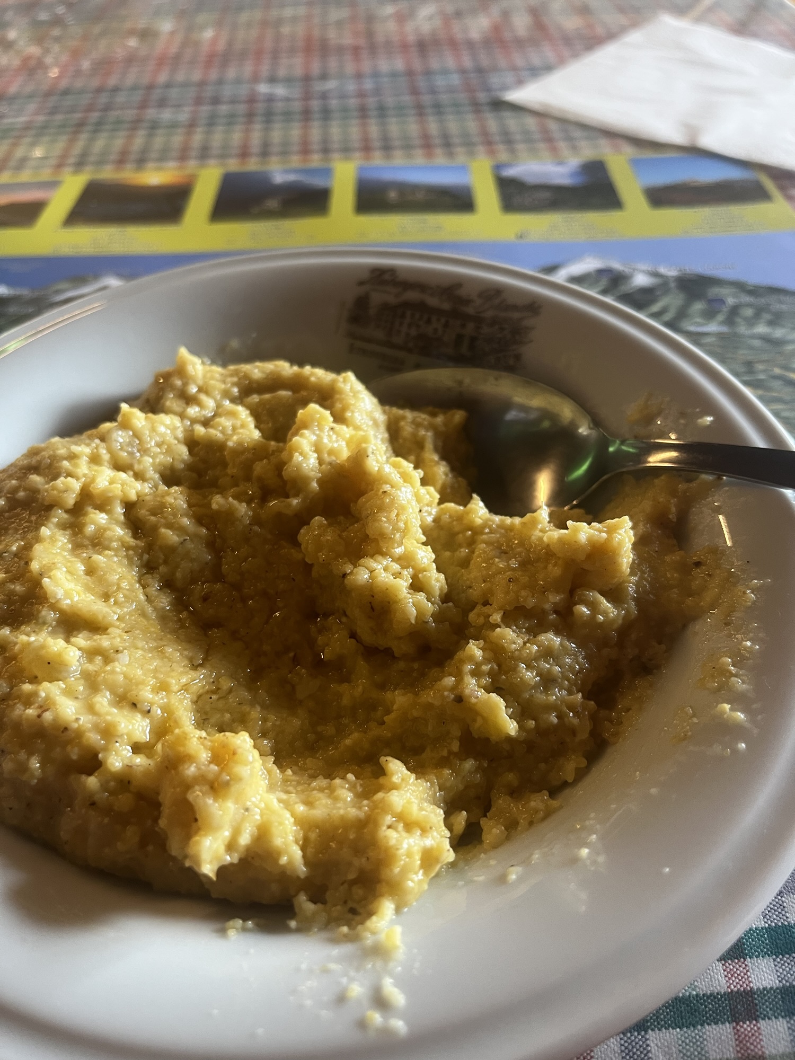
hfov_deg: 53.1
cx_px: 398
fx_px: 796
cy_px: 530
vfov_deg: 67.3
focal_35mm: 26
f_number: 1.6
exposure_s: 1/81
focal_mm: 5.1
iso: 125
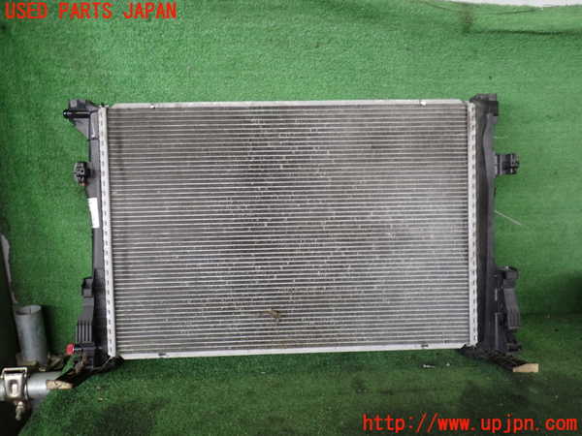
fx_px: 504
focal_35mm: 30
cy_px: 218
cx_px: 291
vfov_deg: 46.8
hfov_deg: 60.0
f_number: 2.3
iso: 200
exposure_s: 1/60
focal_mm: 5.4
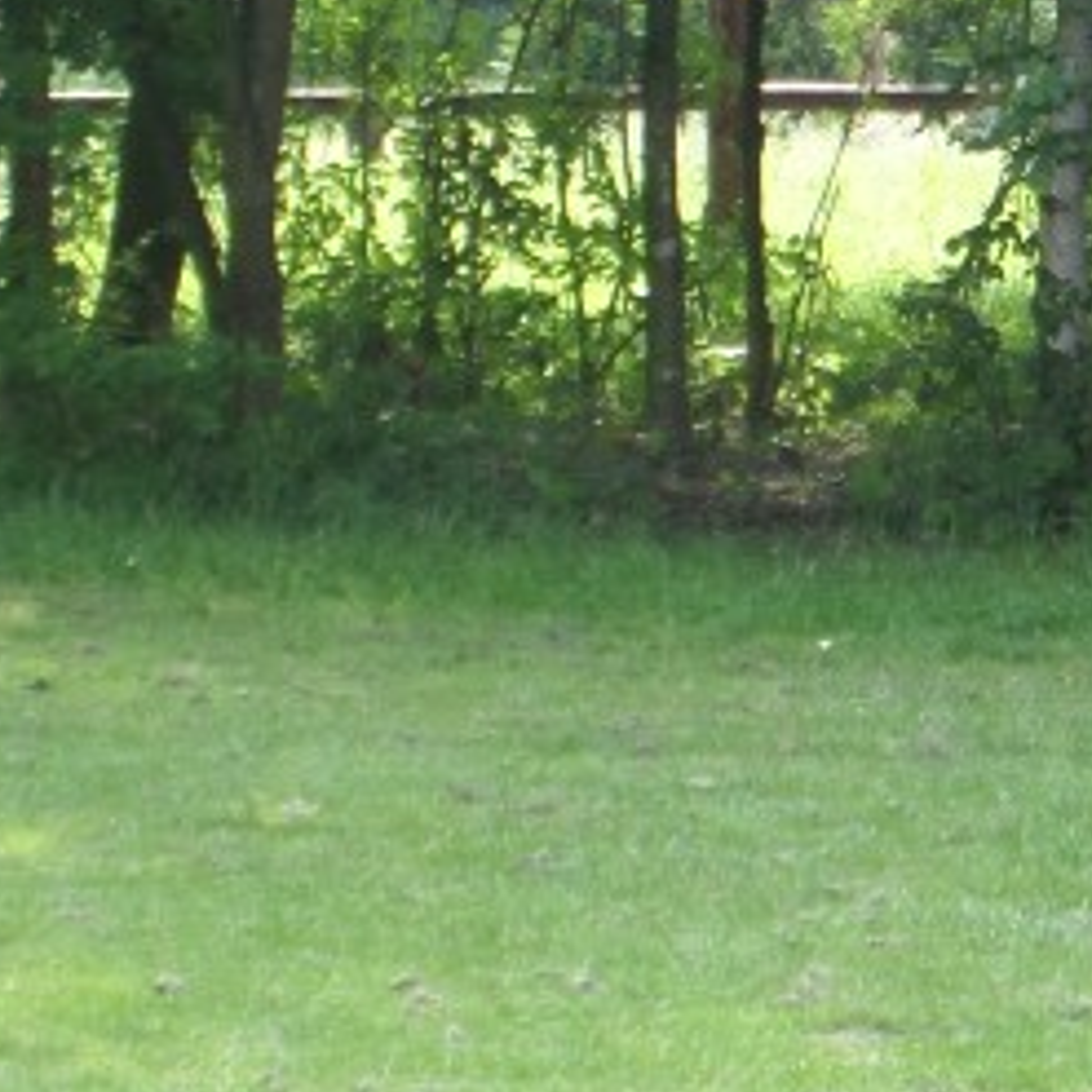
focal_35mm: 381
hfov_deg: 4.6
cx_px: 1415
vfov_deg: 4.6
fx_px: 13598
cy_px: 4
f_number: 4.4
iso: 80
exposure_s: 1/60
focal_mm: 17
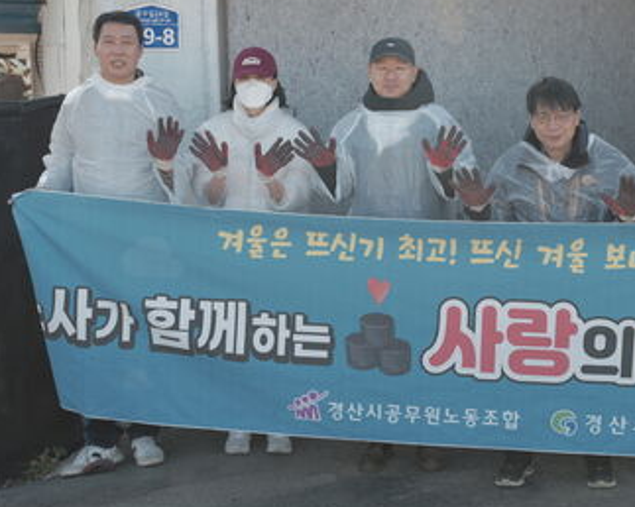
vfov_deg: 22.4
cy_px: 221
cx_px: 503
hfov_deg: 27.4
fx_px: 1277
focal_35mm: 68
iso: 100
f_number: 4
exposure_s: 1/160
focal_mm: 36
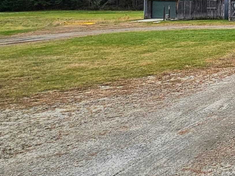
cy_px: -13
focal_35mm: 49
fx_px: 333
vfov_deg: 27.4
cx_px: 378
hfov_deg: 25.4
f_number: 2.2
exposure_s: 1/1844
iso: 50
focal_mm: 2.2
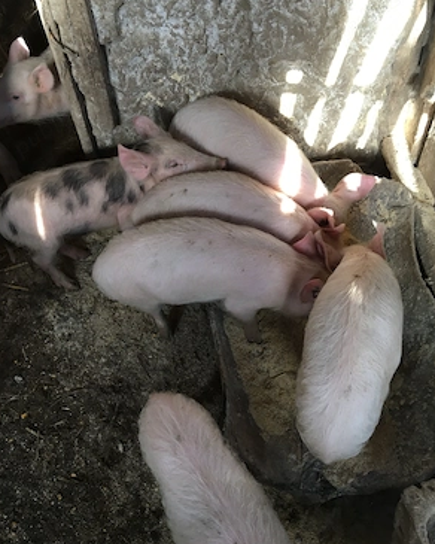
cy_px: 256
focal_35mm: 31
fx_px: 499
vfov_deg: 57.1
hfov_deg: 47.1
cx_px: 216
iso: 40
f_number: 2.2
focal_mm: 4.15
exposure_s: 1/33
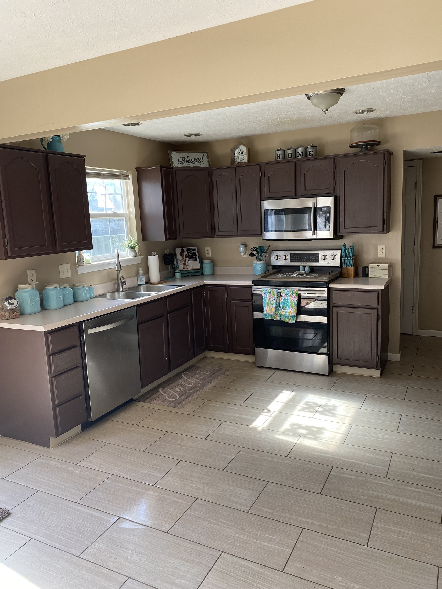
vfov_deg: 67.3
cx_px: 221
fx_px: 443
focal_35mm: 26
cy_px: 294
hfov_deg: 53.1
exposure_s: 1/121
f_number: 1.8
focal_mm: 4.25
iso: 50
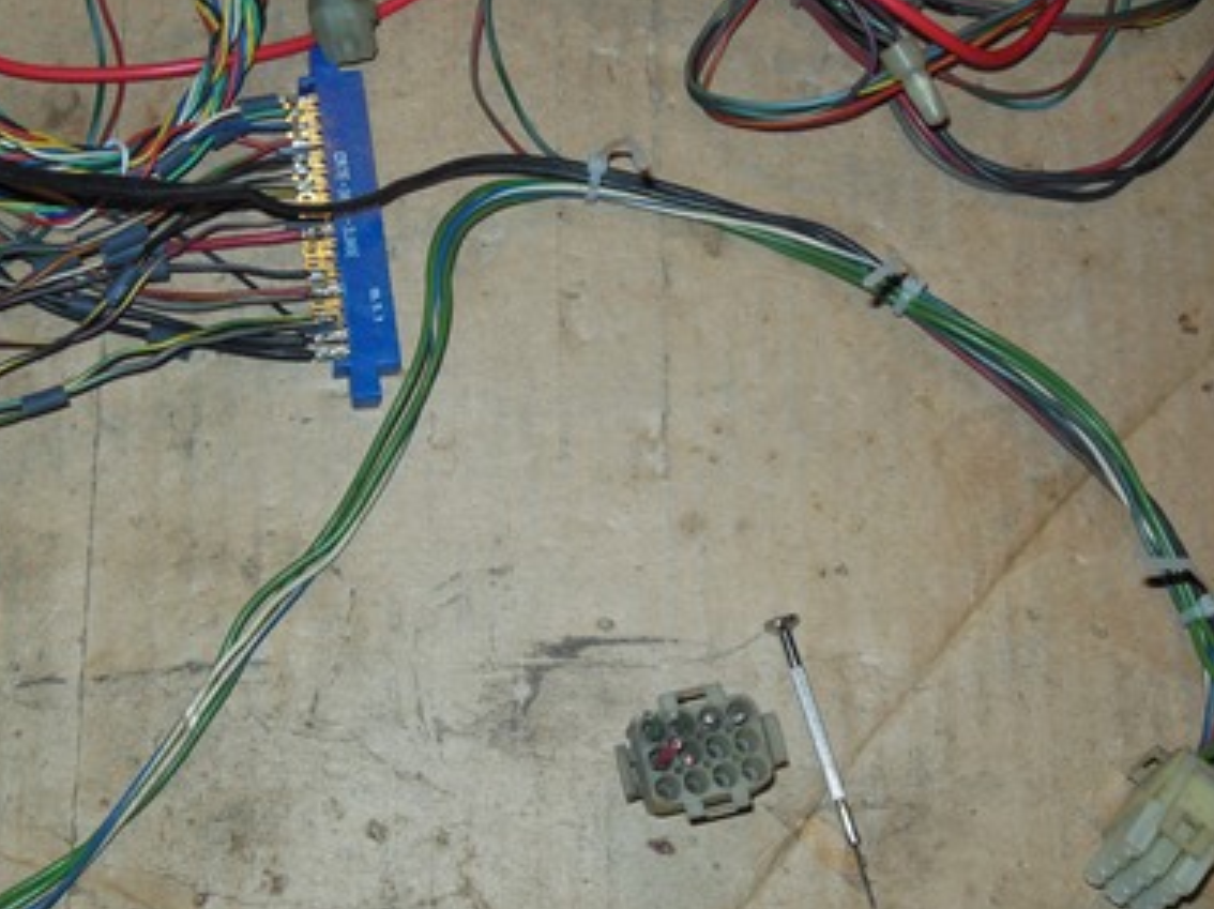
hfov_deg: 37.5
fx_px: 1787
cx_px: 549
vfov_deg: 28.5
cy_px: 507
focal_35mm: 51
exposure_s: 1/30
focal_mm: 7.7
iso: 125
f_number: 3.8
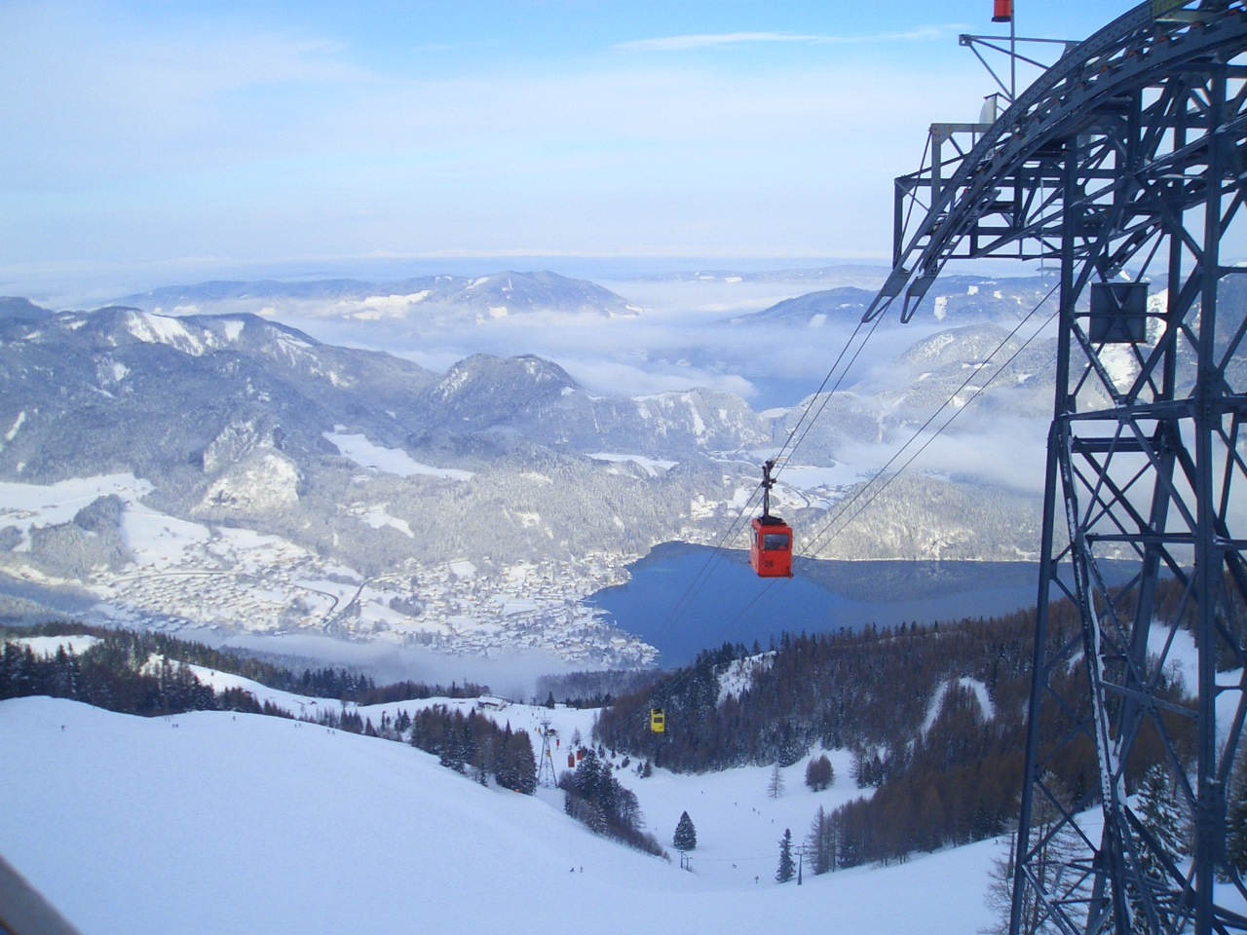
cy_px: 468
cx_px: 624
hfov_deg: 51.4
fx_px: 1297
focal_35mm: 36
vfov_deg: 39.7
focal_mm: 4.8
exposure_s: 1/125
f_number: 8
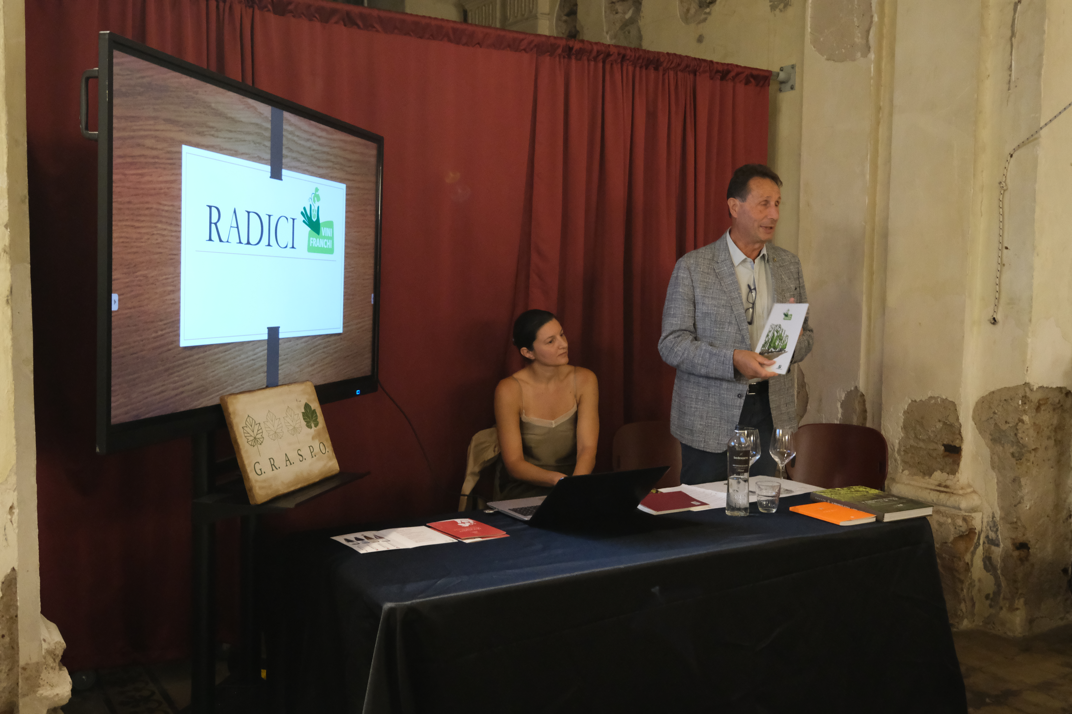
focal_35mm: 34
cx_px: 536
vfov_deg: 38.9
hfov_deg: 55.8
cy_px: 357
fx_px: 1012
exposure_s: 1/60
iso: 6400
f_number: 5.6
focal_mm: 22.9
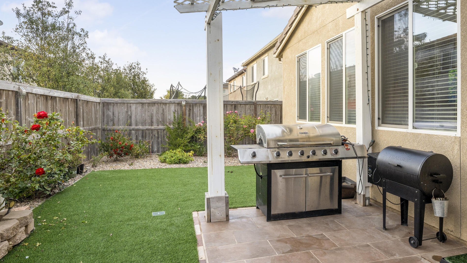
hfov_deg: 78.6
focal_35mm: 23
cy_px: 110
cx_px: 250
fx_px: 285
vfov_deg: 49.3
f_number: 8
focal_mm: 14
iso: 320
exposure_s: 1/60
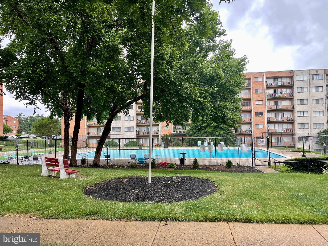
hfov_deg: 67.3
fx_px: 246
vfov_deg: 53.1
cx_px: 164
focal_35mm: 26
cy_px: 123
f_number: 1.6
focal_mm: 5.1
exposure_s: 1/121
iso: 32
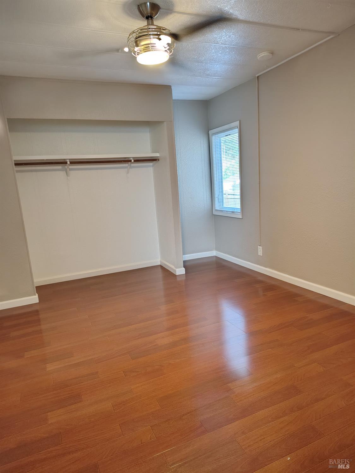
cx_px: 178
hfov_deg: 56.8
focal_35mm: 24
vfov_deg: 71.6
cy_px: 236
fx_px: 328
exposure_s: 1/40
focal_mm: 5.56
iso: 1572
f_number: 1.8
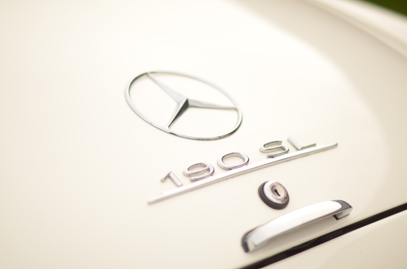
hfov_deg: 26.4
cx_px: 207
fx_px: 869
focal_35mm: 77
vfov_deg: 17.6
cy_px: 131
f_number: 1.4
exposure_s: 1/8000
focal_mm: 50
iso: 320
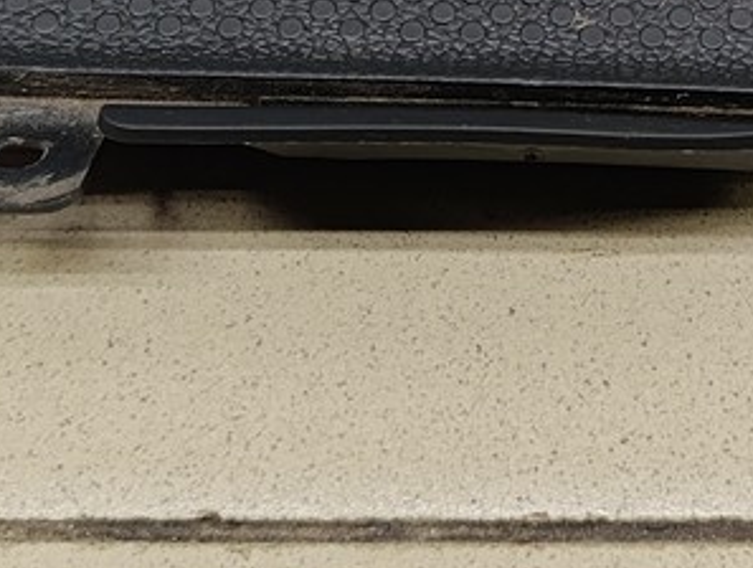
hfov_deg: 19.6
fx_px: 2158
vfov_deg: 14.3
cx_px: 591
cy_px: -193
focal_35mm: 99
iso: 400
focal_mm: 6.14
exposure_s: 1/100
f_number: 1.6
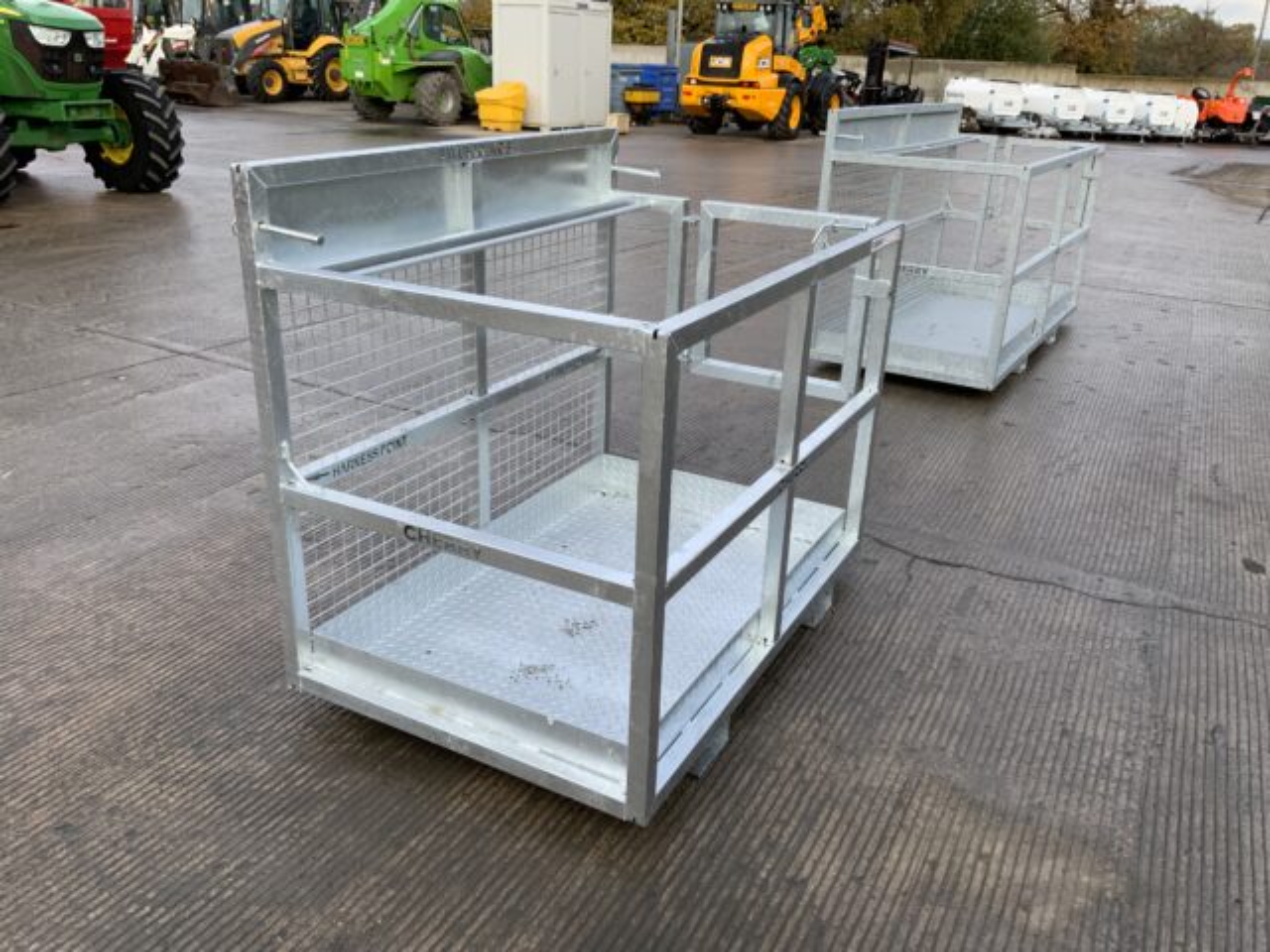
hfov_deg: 61.7
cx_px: 635
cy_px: 476
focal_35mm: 29
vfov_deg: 48.2
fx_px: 1064
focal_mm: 3
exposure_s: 1/415
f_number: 1.8
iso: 16
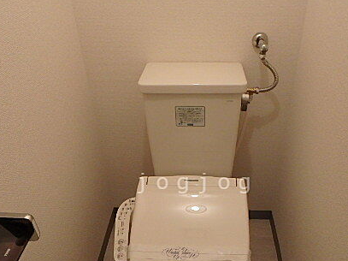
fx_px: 332
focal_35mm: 33
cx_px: 196
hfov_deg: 55.2
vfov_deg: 42.1
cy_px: 183
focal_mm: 3.7
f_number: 3.5
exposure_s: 1/30
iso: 320
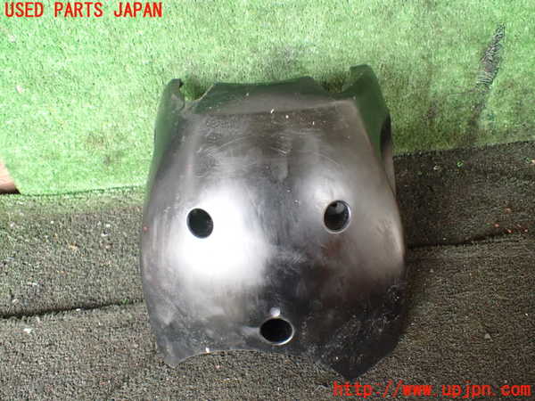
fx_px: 464
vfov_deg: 46.8
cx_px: 268
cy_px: 200
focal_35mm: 30
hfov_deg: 60.0
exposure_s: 1/100
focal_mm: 5.4
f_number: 2.3
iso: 800
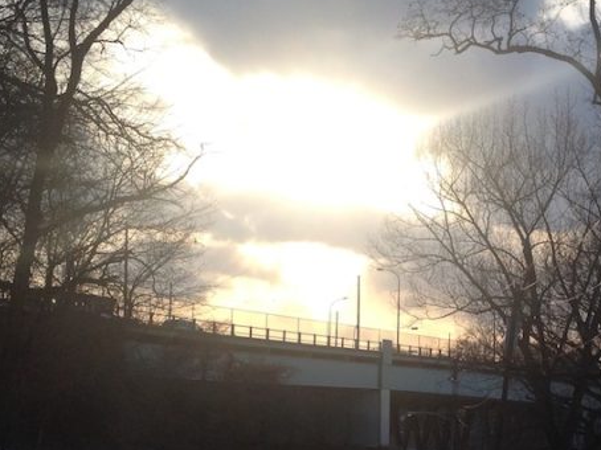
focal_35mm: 79
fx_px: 1371
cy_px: 348
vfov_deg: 18.5
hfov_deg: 24.5
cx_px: 439
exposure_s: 1/1255
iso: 50
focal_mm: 4.28
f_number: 2.4
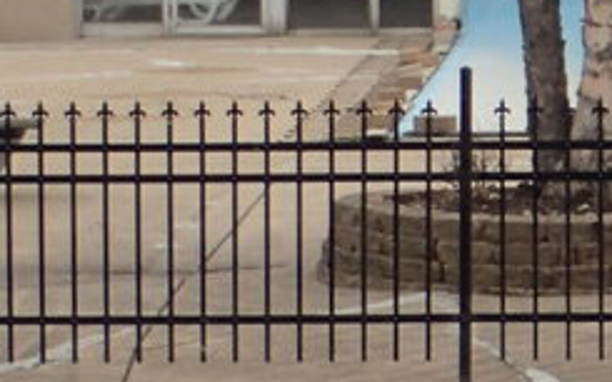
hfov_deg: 5.4
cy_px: 175
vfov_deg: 3.5
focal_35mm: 380
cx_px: 1299
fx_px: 6337
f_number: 5
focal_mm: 11.01
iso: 100
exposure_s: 1/160
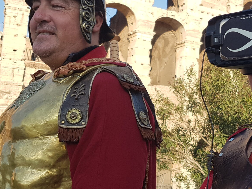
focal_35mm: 57
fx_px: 415
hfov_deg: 33.7
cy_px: 98
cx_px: 154
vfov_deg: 25.7
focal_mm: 4.2
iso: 50
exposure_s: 1/1360
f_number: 1.7
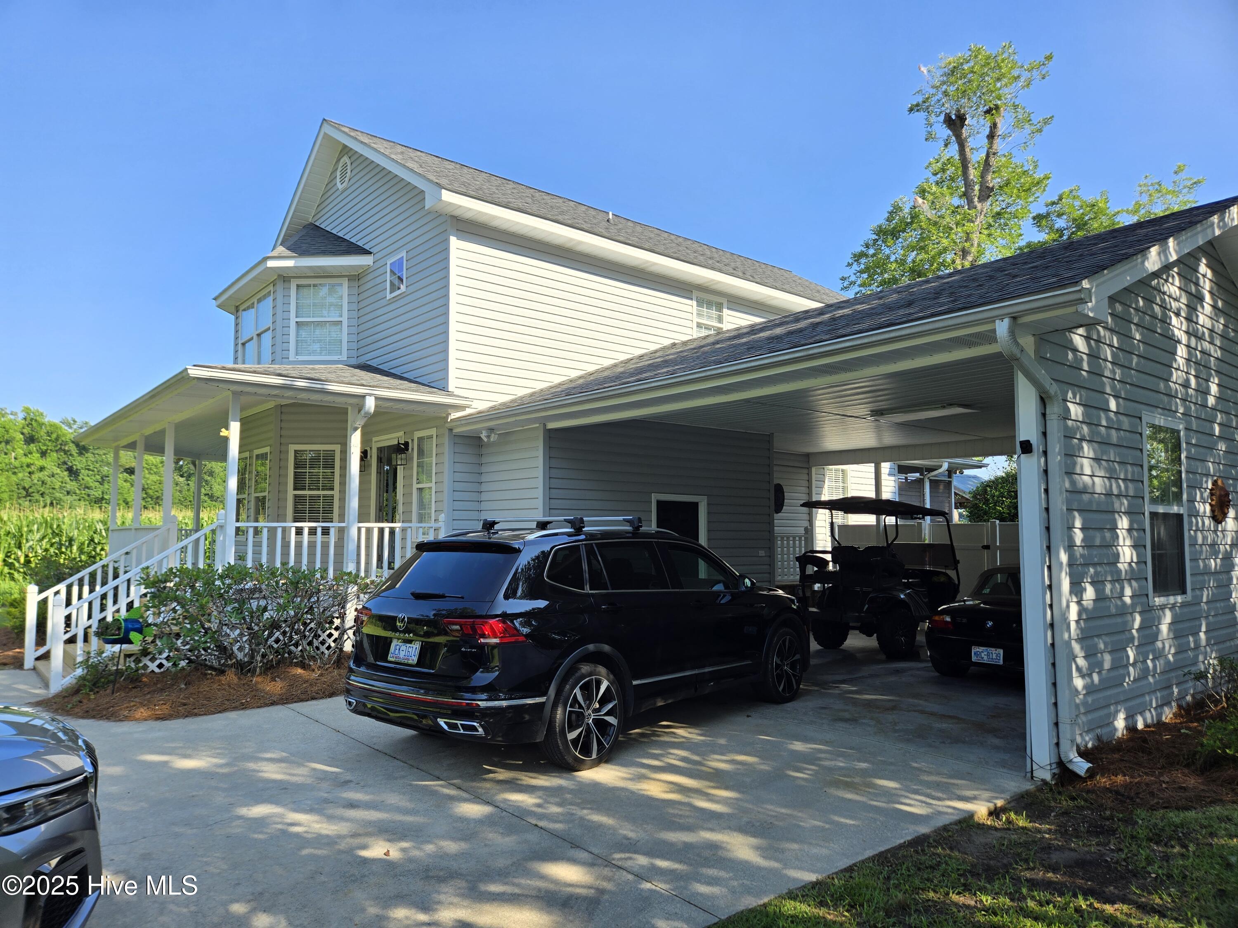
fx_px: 823
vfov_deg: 58.9
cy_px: 464
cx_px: 619
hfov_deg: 73.9
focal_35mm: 23
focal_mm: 5.4
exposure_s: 1/1262
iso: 25
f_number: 1.8
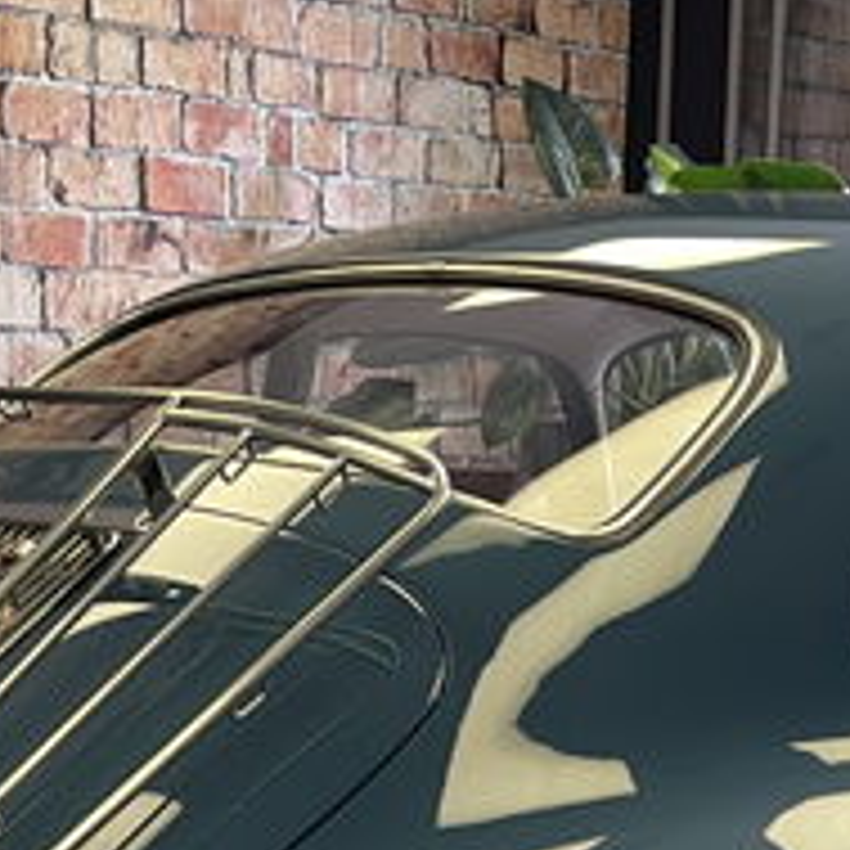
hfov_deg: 19.3
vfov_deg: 18.1
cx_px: 517
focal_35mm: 90
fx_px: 2500
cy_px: 1075
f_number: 1.6
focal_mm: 5.1
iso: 80
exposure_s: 1/50
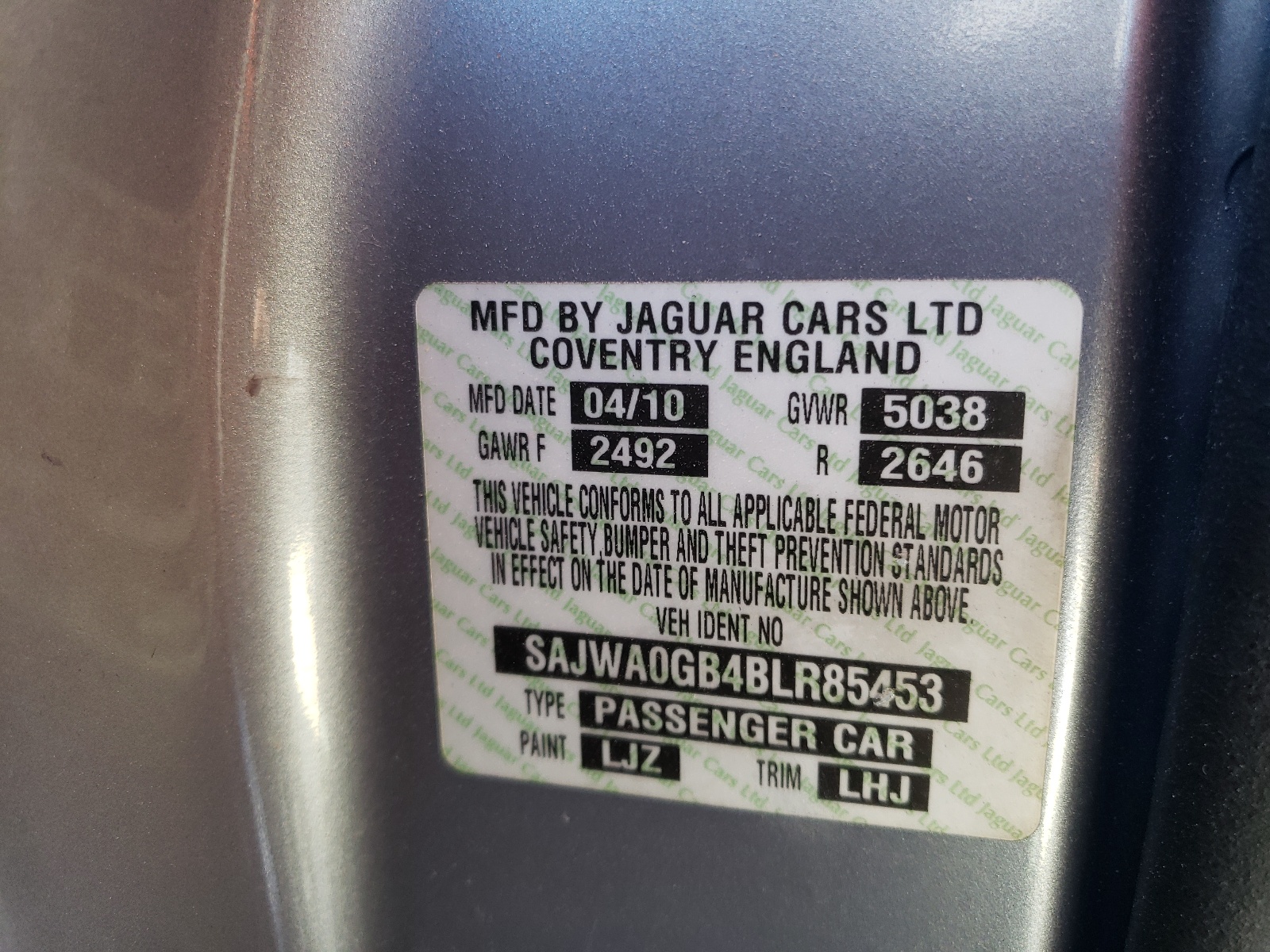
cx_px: 635
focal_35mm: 26
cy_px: 476
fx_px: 954
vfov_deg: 53.1
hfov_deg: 67.3
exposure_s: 1/120
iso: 85
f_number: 1.5
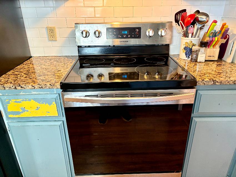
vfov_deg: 53.0
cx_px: 118
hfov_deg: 67.3
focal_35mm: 26
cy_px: 88
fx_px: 177
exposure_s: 1/40
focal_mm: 5.96
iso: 320
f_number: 1.6
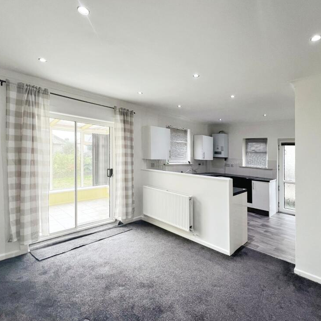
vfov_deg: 87.4
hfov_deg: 87.4
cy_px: 157
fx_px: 168
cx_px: 169
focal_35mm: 16
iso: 64
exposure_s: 1/99
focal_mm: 1.57
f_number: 1.8
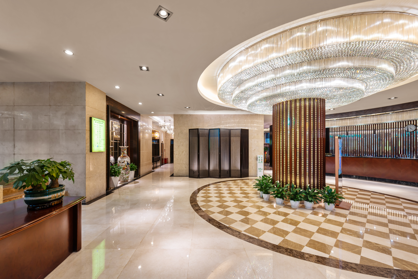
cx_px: 209
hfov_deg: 104.2
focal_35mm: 14
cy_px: 140
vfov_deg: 81.2
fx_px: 163
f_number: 8
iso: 200
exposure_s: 1/4
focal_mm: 14
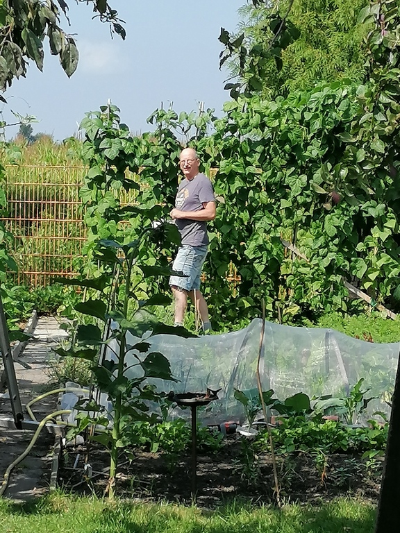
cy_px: 266
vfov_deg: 18.0
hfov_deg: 13.6
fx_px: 1679
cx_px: 200
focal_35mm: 109
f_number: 1.8
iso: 50
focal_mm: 4.75
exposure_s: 1/1122
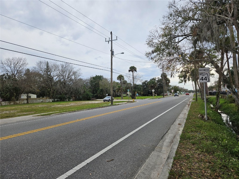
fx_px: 159
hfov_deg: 73.9
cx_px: 120
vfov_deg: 58.9
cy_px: 90
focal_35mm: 23
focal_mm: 5.4
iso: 25
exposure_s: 1/227
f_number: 1.8
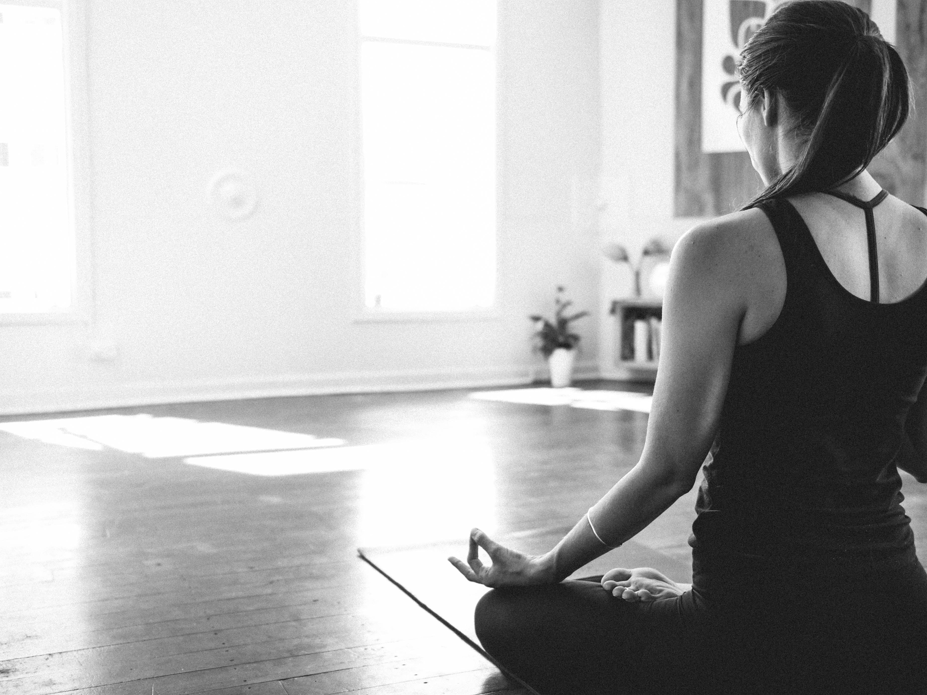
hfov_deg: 48.9
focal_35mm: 38
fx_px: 1018
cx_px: 417
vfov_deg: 37.7
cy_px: 348
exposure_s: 1/160
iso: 500
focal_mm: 35
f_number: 2.8
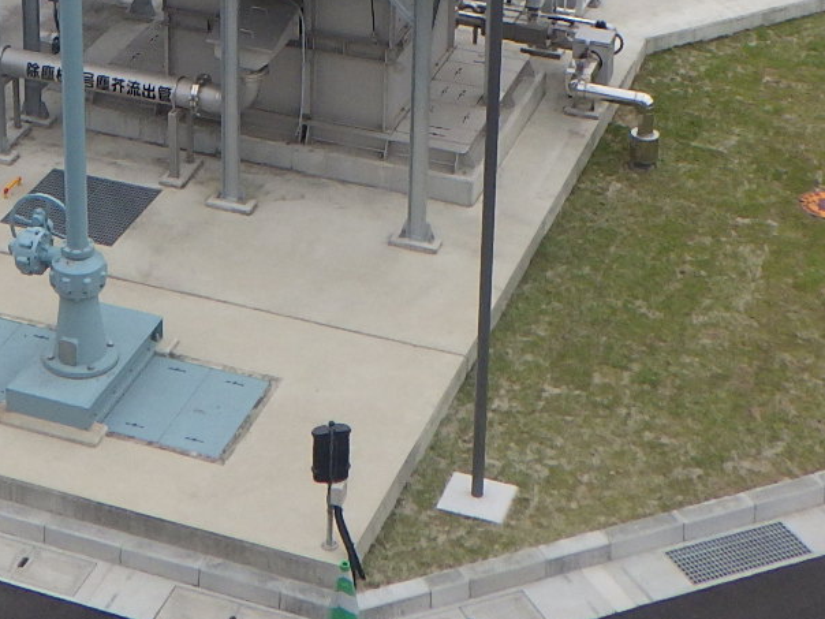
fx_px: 2264
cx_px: 126
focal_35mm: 95
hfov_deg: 20.3
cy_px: -246
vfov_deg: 14.7
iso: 125
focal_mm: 5
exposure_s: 1/320
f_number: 4.2
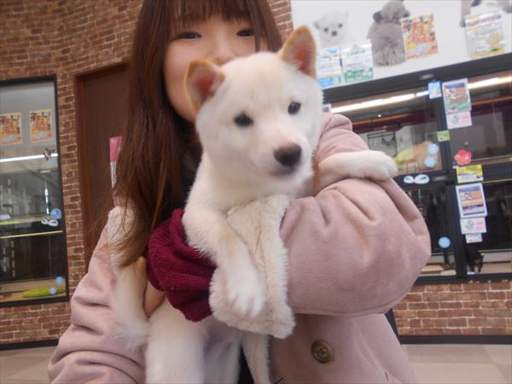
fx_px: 385
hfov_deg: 67.3
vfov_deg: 53.1
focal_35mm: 26
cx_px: 256
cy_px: 192
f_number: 3.2
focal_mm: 4.6
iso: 110
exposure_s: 1/30
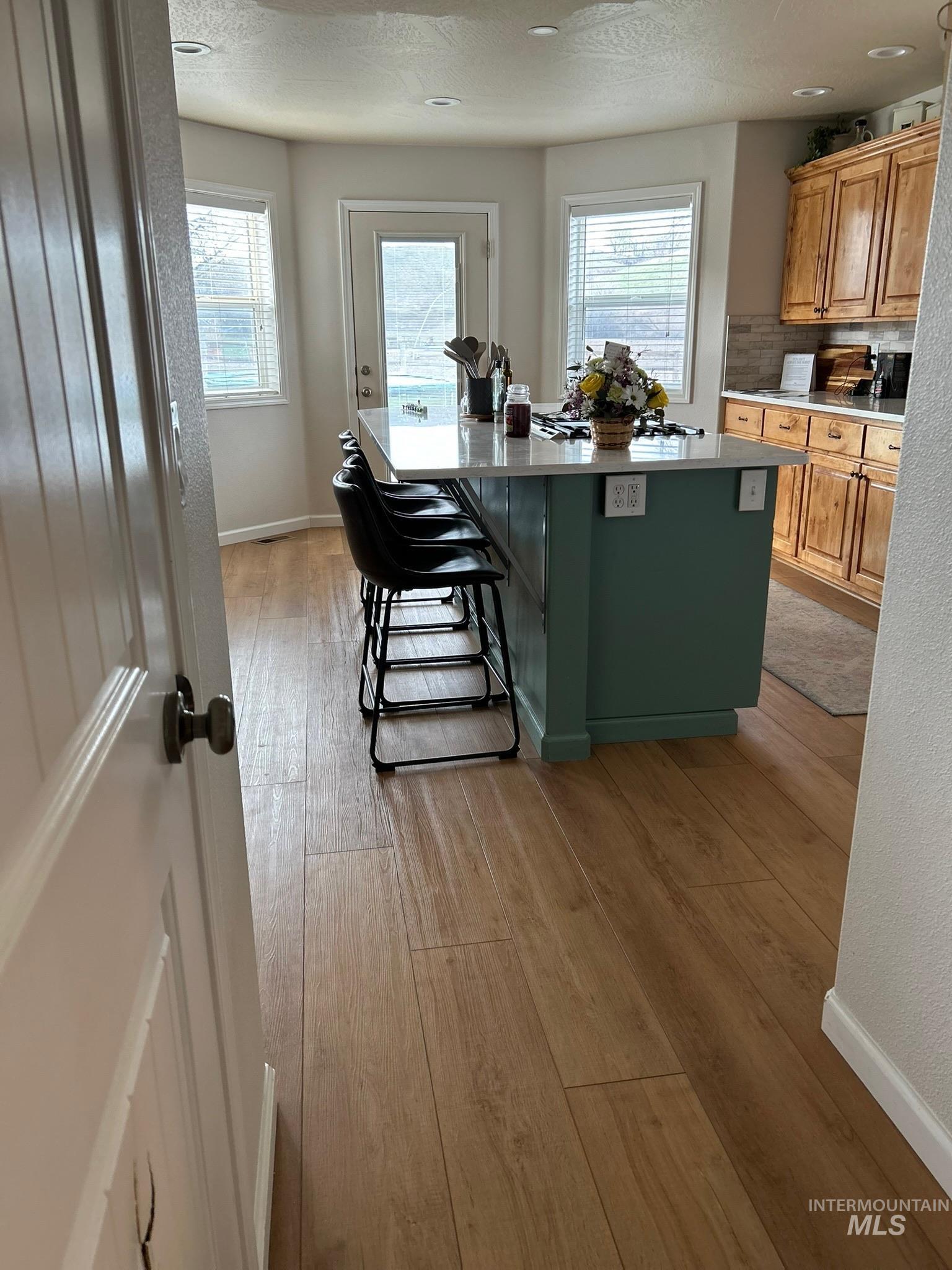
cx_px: 476
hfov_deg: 53.1
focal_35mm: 26
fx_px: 953
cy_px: 635
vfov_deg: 67.3
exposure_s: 1/120
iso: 125
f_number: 1.5
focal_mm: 5.7
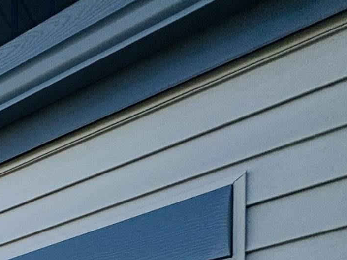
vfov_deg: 16.7
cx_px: -273
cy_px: 547
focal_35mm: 61
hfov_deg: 21.3
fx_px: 612
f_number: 2.2
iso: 64
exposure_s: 1/734
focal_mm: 2.22
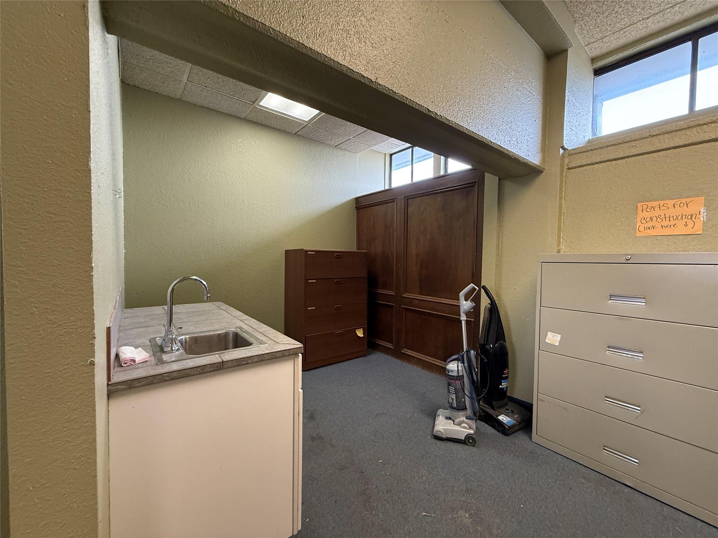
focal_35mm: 14
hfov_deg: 102.1
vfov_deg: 85.7
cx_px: 359
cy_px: 269
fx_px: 290
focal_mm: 2.22
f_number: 2.2
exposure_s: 1/60
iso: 320
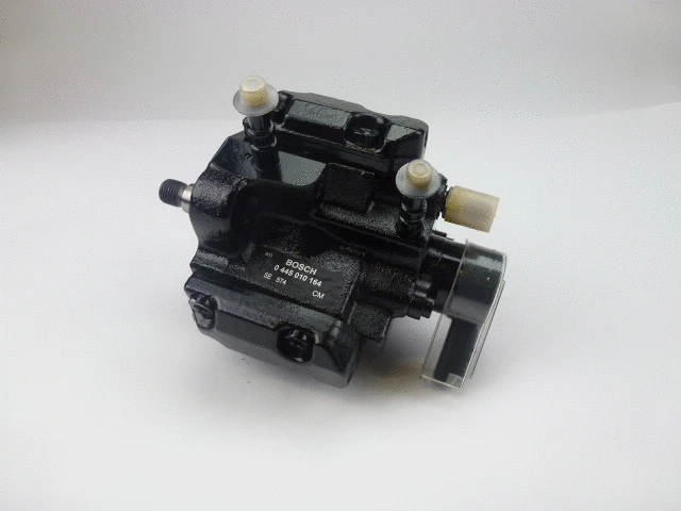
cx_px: 340
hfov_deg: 71.6
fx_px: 472
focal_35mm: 24
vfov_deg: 56.8
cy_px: 256
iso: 100
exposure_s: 1/60
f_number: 3.3
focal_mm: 4.3
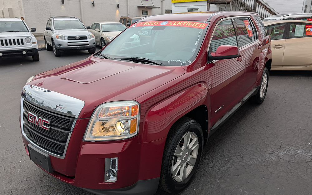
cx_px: 154
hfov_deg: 70.4
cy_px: 95
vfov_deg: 47.6
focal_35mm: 26
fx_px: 221
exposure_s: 1/71.1
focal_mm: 6.9
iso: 30
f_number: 1.68
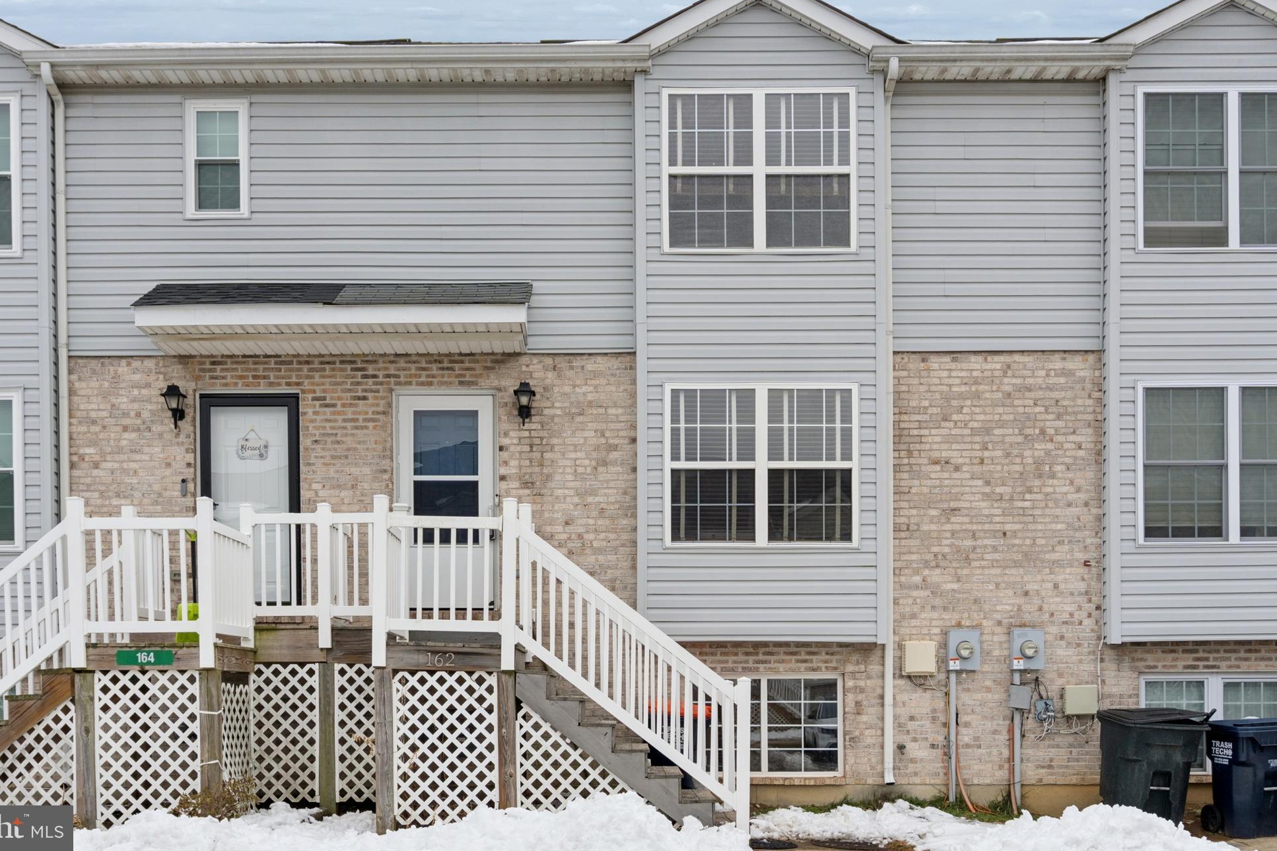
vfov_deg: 36.4
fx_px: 1296
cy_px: 403
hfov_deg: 52.4
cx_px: 603
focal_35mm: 37
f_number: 8
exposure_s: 1/250
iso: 100
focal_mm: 23
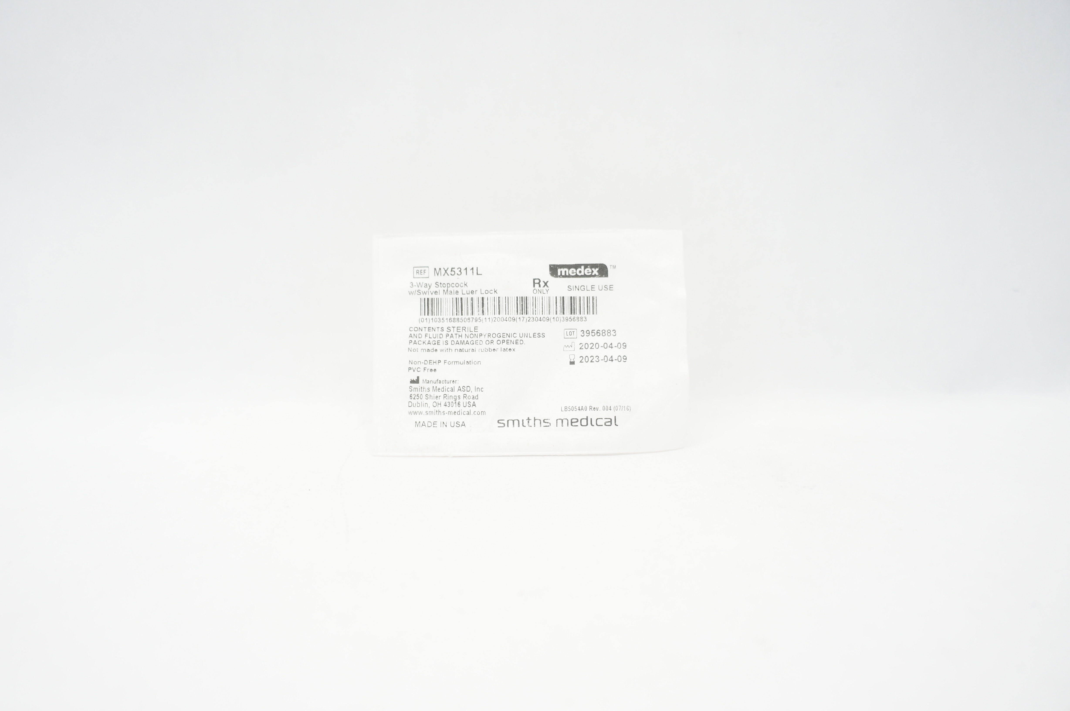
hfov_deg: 67.4
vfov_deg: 47.8
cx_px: 535
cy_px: 356
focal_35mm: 27
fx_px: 802
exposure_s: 1/80
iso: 400
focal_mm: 18
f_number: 4
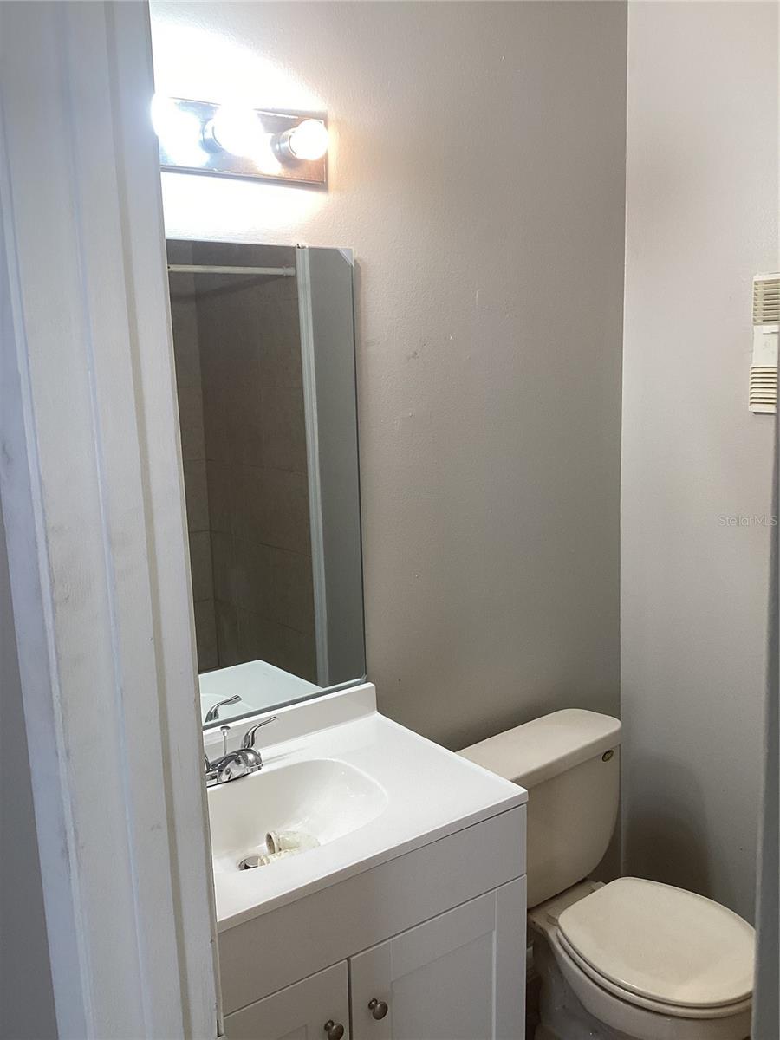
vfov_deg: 58.4
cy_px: 520
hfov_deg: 45.4
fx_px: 931
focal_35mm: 31
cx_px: 390
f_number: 2.4
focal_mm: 3.3
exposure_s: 1/60
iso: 64
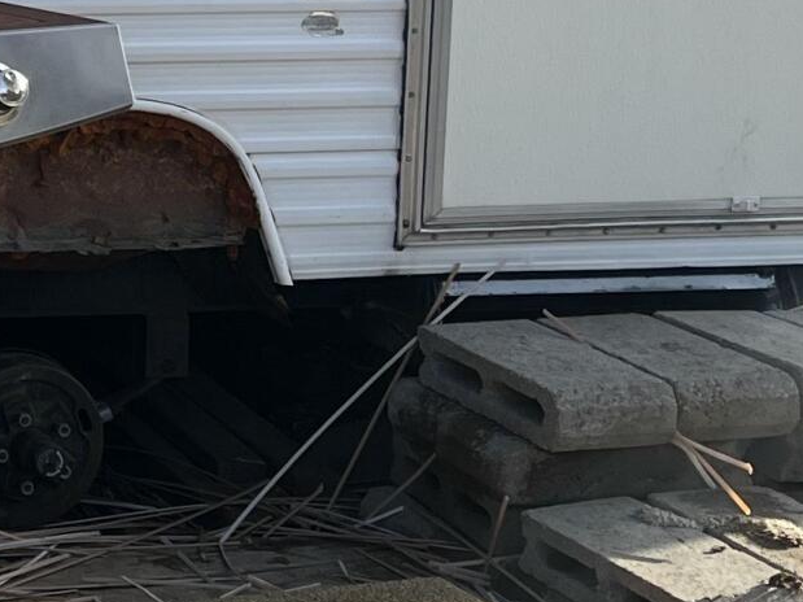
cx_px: -433
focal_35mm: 126
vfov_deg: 11.6
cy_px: -27
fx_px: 2922
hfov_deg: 14.5
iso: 50
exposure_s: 1/804
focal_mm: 5.1
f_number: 1.6
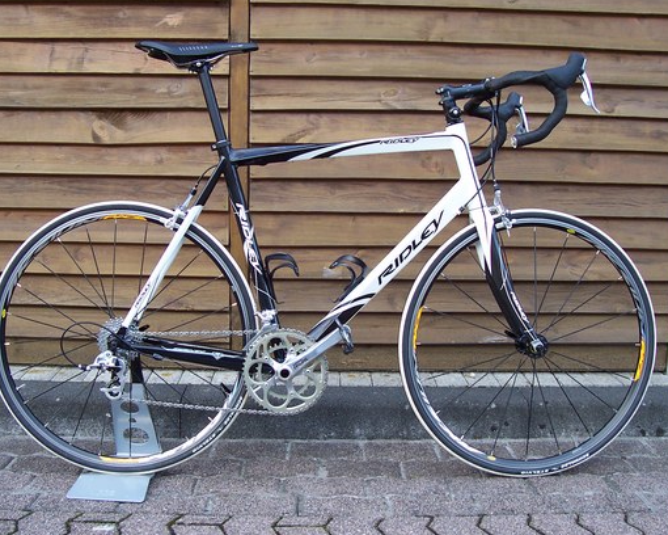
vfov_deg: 38.2
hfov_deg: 46.8
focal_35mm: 39
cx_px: 331
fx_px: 771
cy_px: 267
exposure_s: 1/45
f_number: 2.8
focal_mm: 5.6
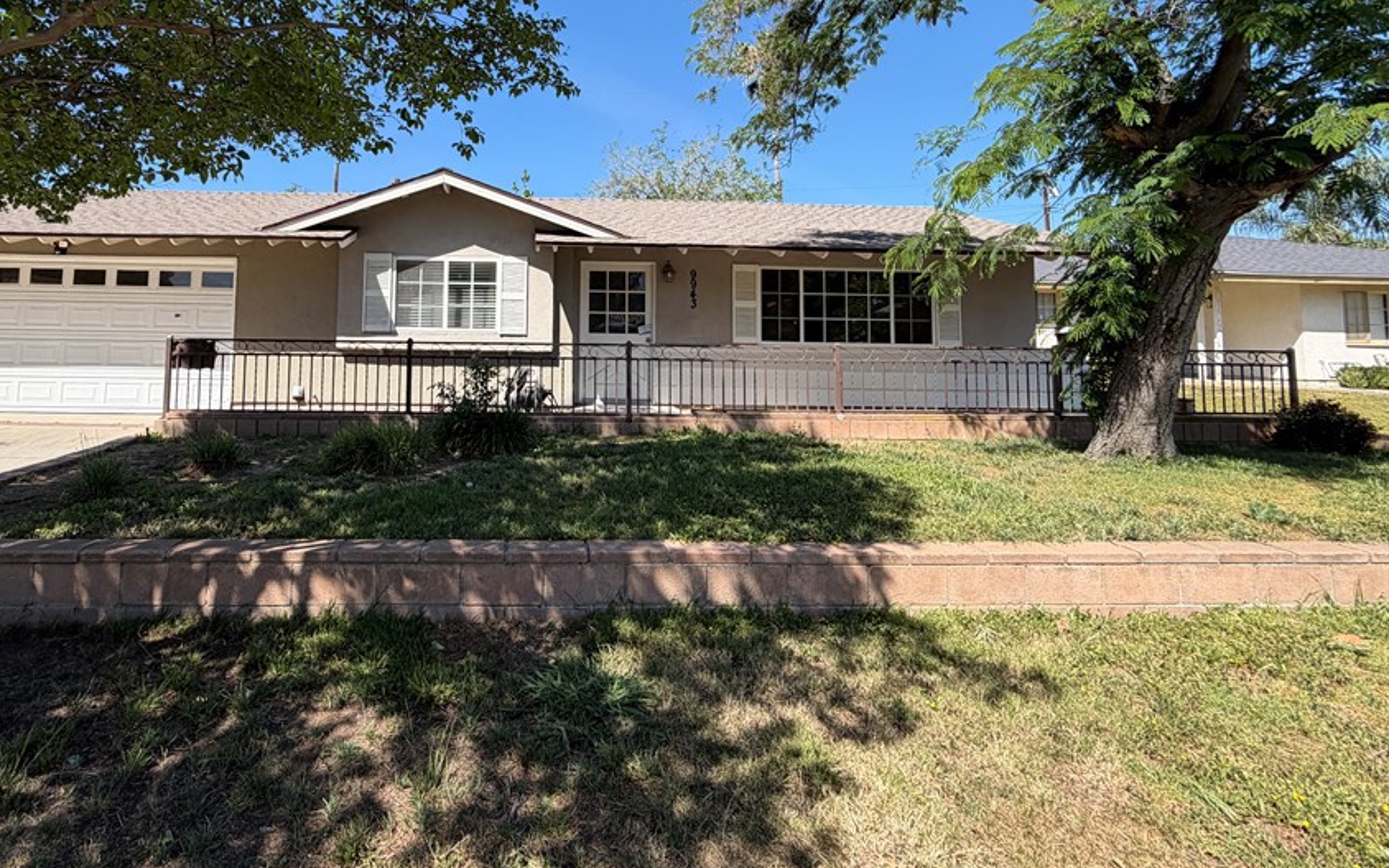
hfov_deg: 89.9
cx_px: 556
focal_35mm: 18
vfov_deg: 63.5
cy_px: 296
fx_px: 682
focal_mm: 2.22
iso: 32
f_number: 2.2
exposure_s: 1/770
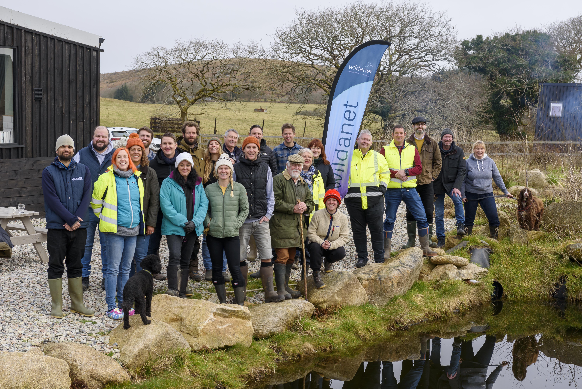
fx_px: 1067
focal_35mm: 66
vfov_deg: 20.6
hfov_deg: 30.5
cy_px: 194
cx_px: 291
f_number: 8
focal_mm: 66
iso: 400
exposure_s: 1/400
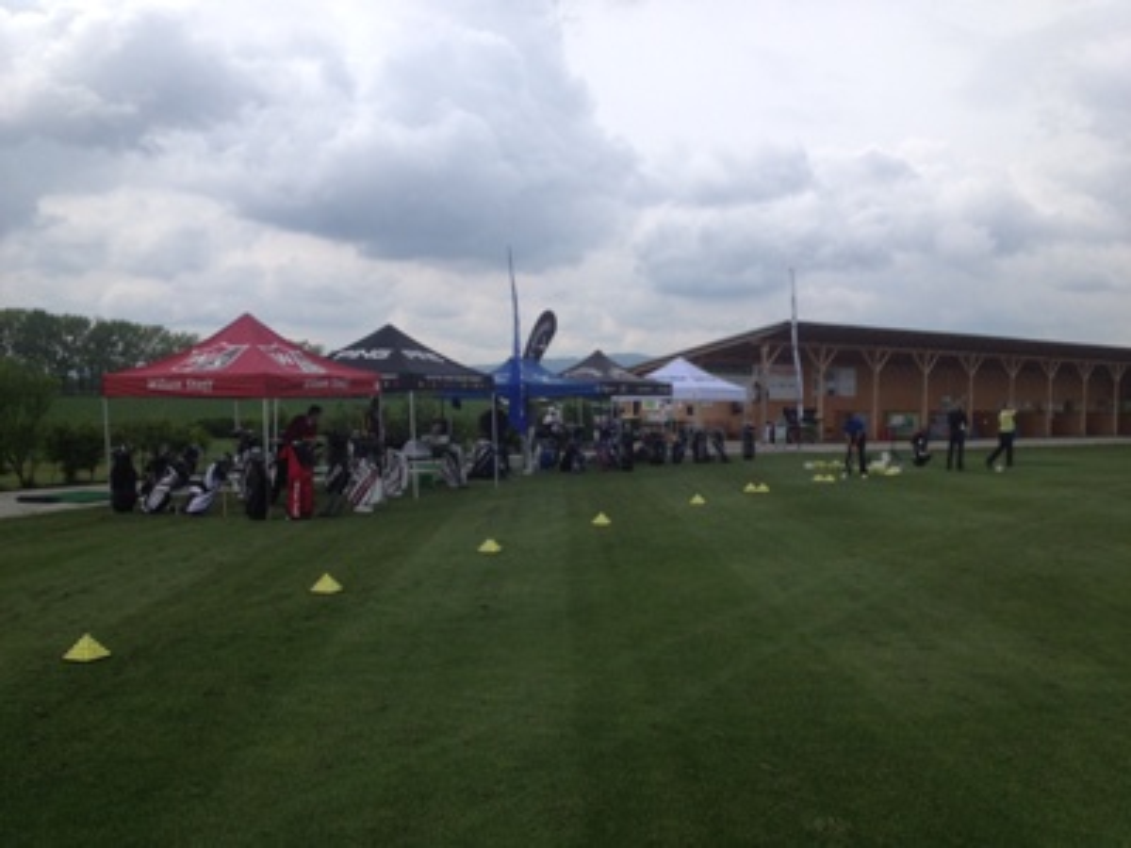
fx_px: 1144
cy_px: 424
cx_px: 566
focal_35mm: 35
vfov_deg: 40.7
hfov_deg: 52.6
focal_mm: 4.28
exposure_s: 1/1623
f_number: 2.4
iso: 50
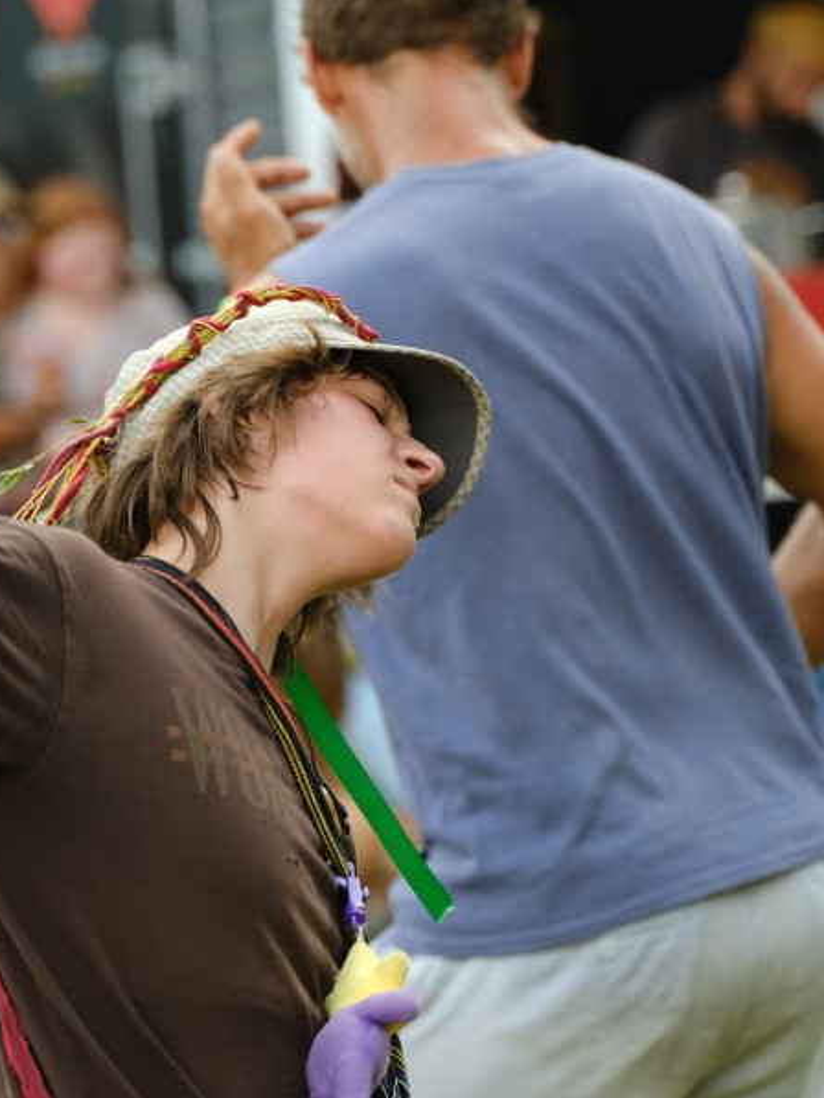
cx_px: 447
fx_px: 13199
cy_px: 548
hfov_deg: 3.6
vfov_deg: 4.8
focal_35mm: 416
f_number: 5.6
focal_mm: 191.6
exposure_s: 1/250
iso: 640
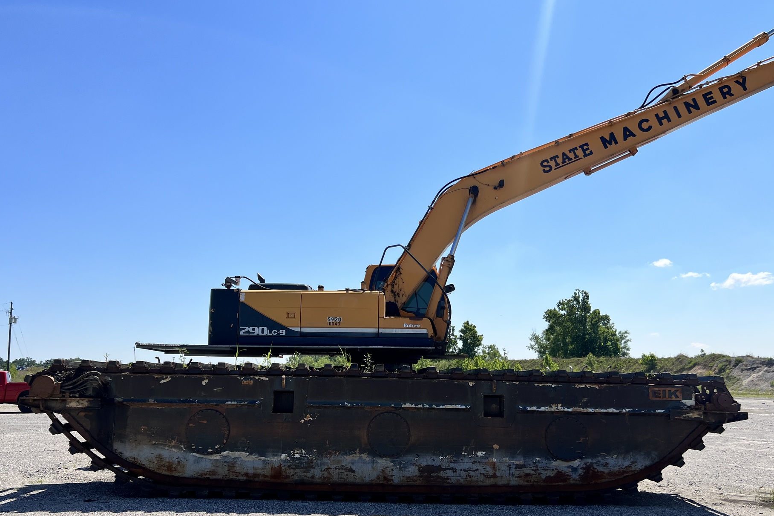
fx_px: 645
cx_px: 375
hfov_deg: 61.9
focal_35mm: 30
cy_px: 295
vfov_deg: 43.5
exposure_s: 1/6993
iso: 50
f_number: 1.5
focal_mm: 5.7
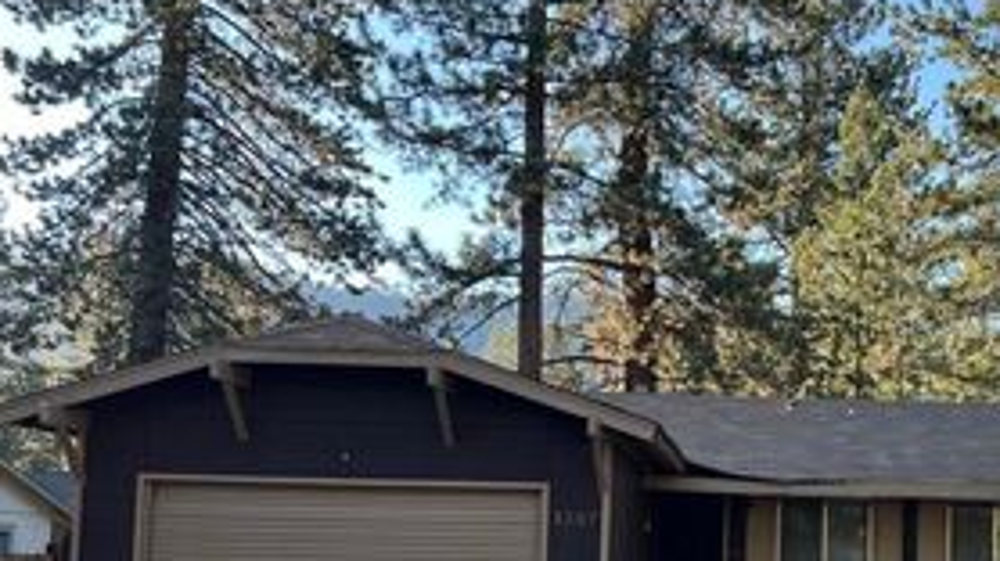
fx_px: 1352
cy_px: 491
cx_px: 813
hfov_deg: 38.9
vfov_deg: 22.9
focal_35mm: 51
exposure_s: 1/439
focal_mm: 5.7
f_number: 1.5
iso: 50
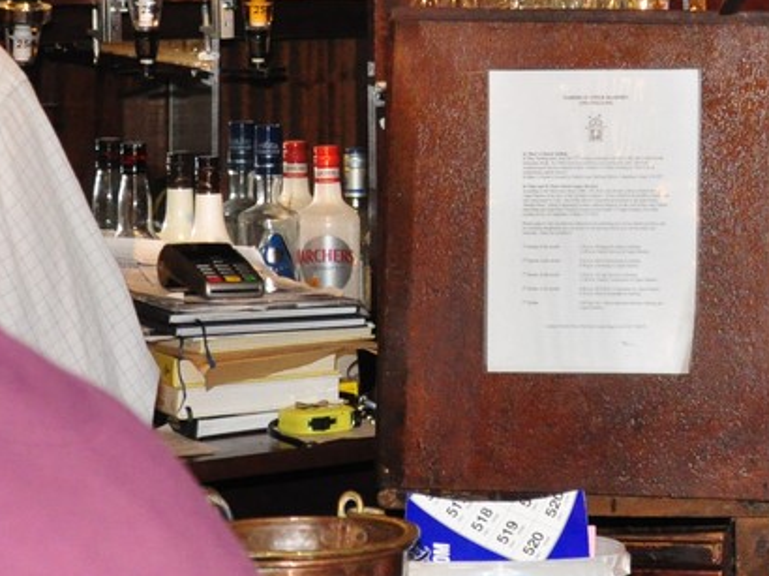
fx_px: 2925
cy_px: -30
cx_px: 940
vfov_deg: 11.1
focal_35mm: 132
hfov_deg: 14.5
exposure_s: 1/60
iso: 1600
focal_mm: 25
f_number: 5
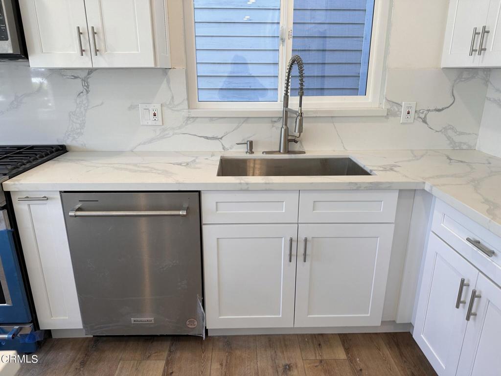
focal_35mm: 24
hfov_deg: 71.6
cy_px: 188
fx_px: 347
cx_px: 250
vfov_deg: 56.8
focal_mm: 6.86
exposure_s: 1/120
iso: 80
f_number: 1.78
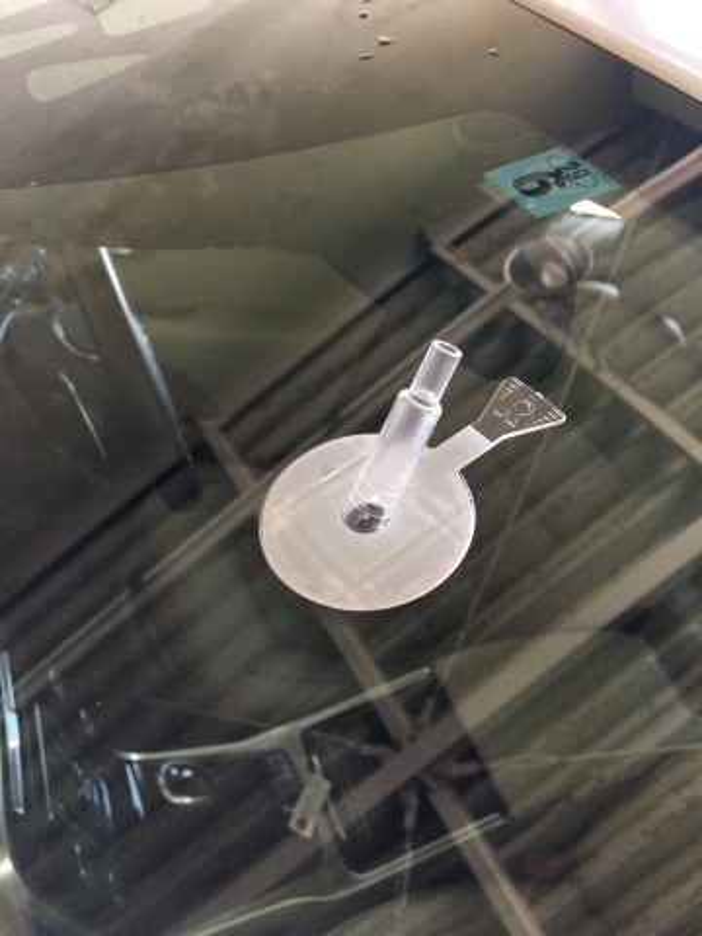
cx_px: 351
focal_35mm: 29
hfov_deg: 48.2
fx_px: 784
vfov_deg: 61.7
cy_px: 468
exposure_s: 1/30
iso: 40
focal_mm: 4.15
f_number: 2.2
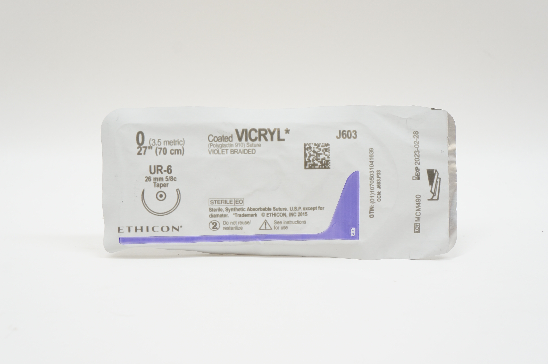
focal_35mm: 45
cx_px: 274
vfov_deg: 29.8
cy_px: 182
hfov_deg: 43.6
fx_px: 684
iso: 400
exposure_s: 1/40
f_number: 7.1
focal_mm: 30
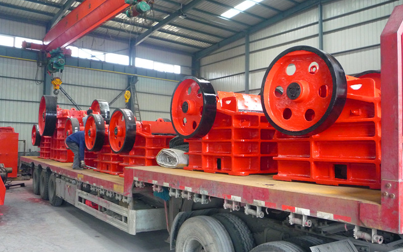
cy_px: 127
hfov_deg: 59.7
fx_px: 351
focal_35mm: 32
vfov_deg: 39.4
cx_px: 202
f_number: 3.3
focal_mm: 5.2
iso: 320
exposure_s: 1/30
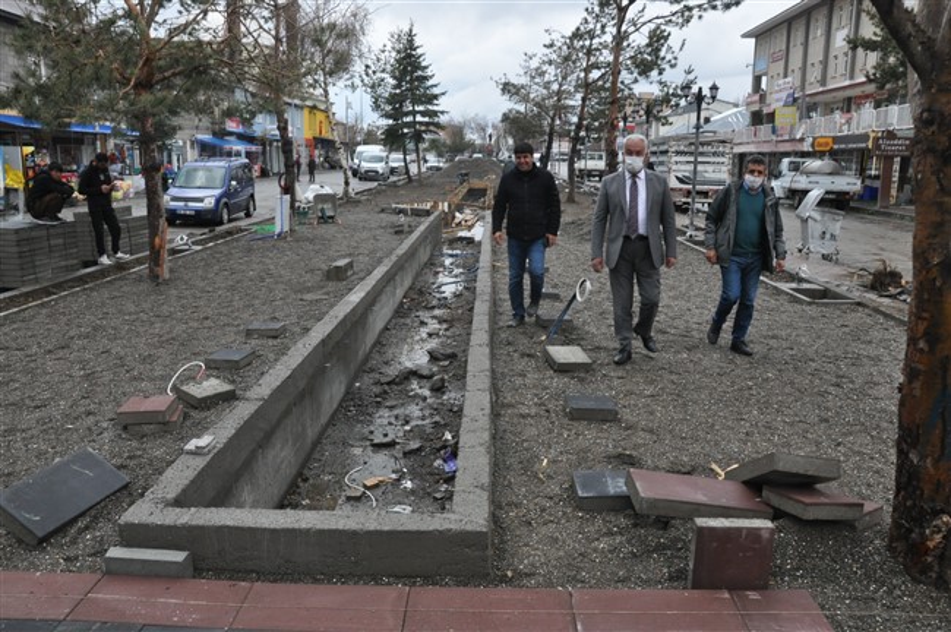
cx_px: 476
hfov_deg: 67.4
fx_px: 713
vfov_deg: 47.8
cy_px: 316
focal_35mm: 27
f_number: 13
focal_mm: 18
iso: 1000
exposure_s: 1/160
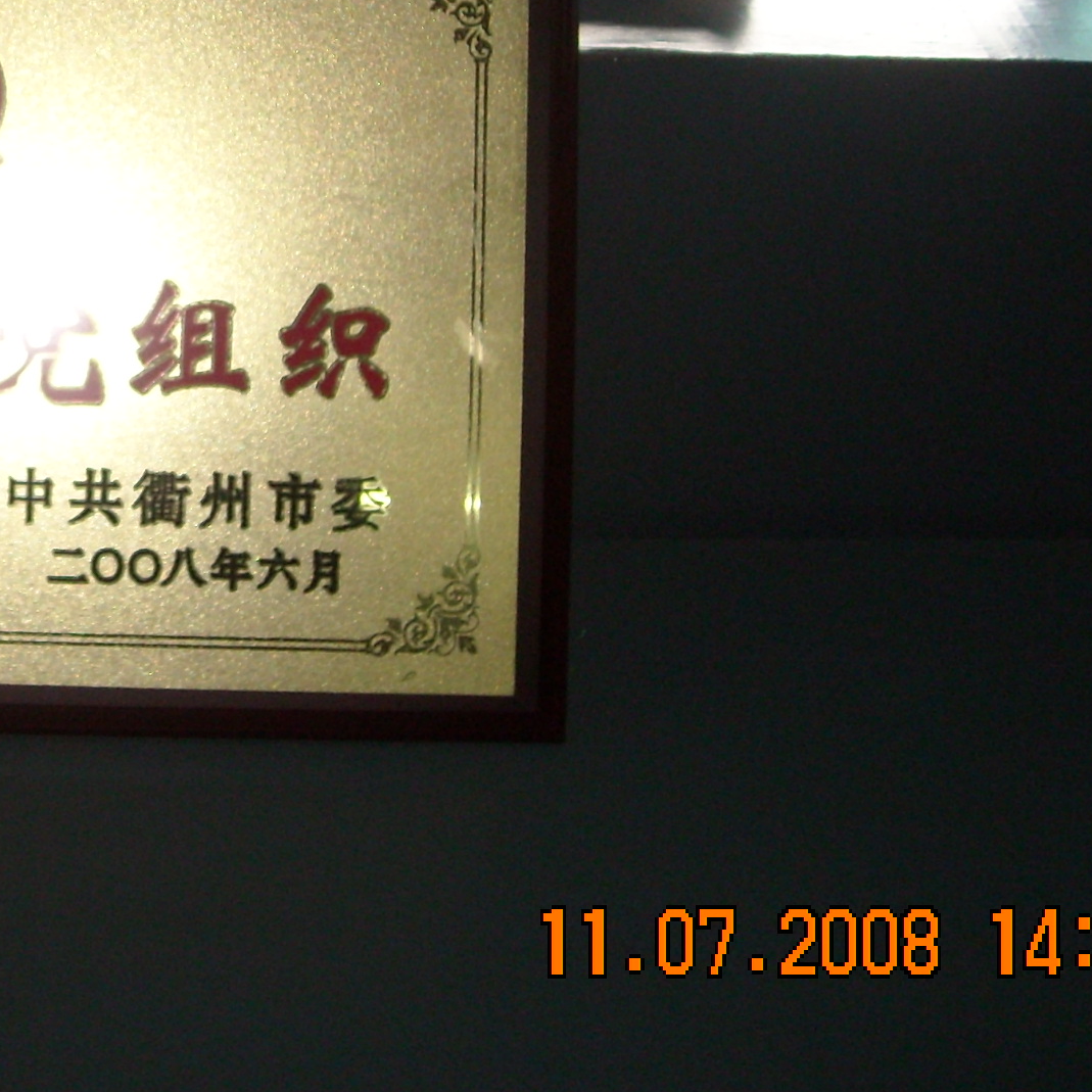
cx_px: -25
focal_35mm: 75
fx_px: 2677
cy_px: 157
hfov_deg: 22.1
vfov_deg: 22.6
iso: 200
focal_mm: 5.7
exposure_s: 1/60
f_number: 2.8
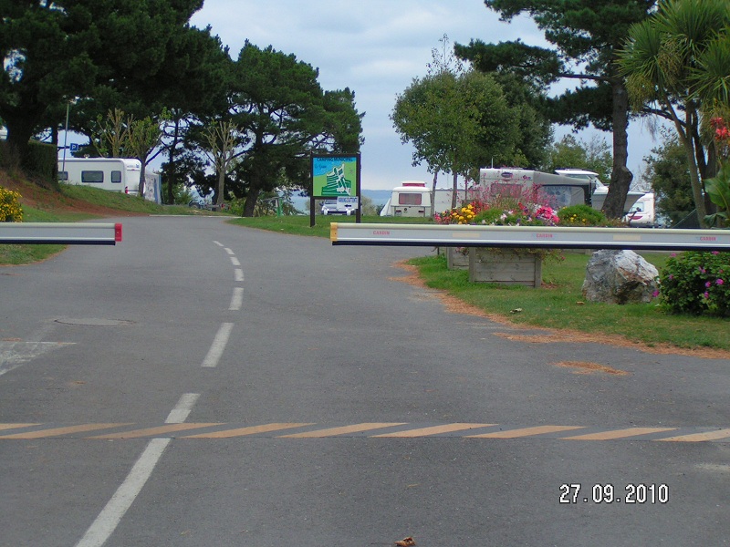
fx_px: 1919
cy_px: 274
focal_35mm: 91
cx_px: 365
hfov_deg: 21.5
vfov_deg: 16.2
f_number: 3.2
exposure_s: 1/100
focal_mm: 13.9
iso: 100
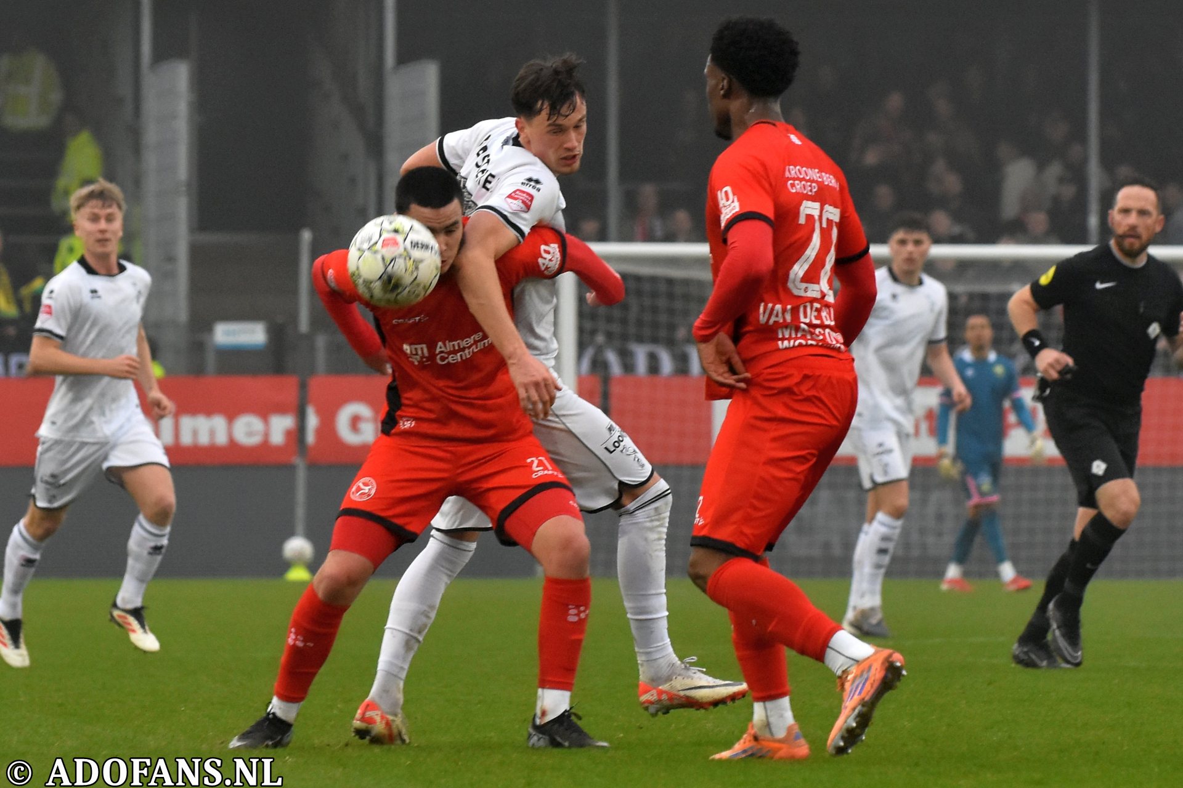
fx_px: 6900
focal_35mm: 210
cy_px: 394
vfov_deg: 6.5
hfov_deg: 9.8
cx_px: 592
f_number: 4
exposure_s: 1/1000
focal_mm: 140
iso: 1600
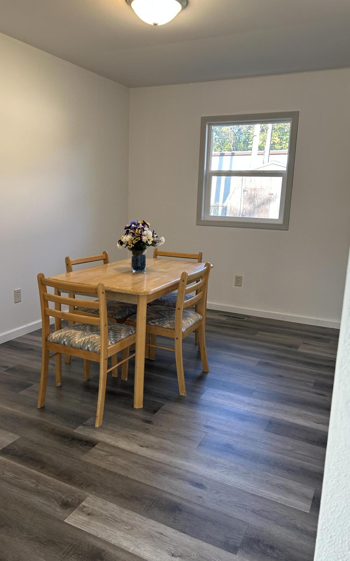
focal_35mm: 28
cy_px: 285
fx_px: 427
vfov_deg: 66.5
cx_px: 154
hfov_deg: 44.4
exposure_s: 1/120
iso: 100
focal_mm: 5.7
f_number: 1.5
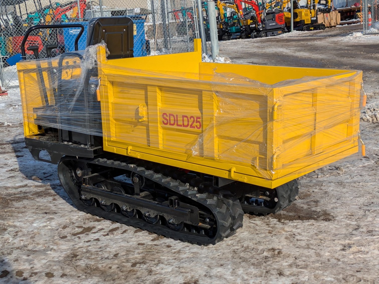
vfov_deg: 28.6
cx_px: 190
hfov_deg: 37.5
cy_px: 142
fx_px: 559
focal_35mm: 51
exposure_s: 1/3937
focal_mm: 5.43
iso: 45
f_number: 1.89
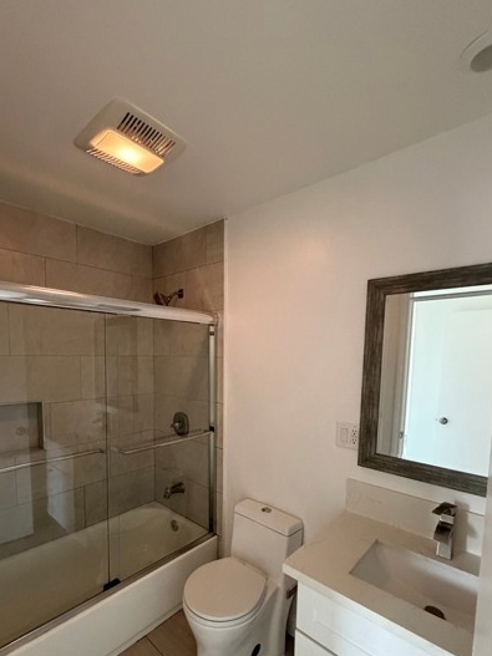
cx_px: 215
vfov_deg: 90.3
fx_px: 322
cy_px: 381
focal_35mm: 17
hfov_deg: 74.4
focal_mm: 2.22
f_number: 2.2
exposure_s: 1/60
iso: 800
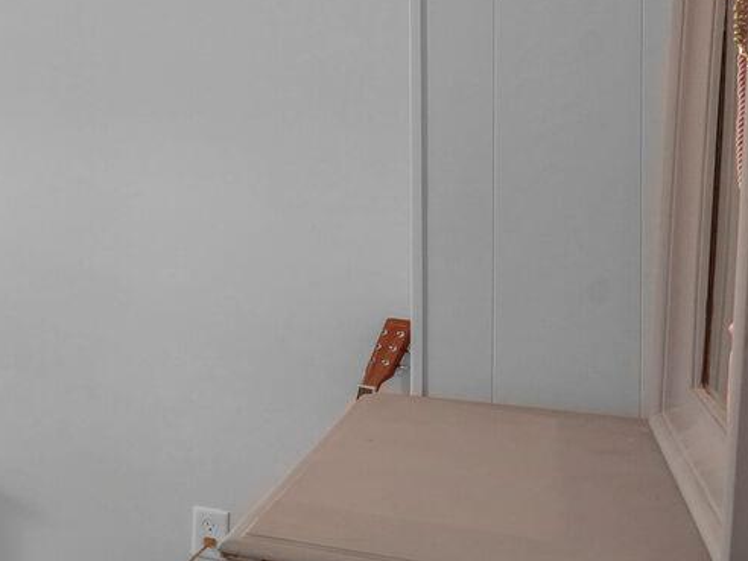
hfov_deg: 23.6
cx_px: -506
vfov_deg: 26.9
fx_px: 1167
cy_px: 184
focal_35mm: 54
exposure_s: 1/8
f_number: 8
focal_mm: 16
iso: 800
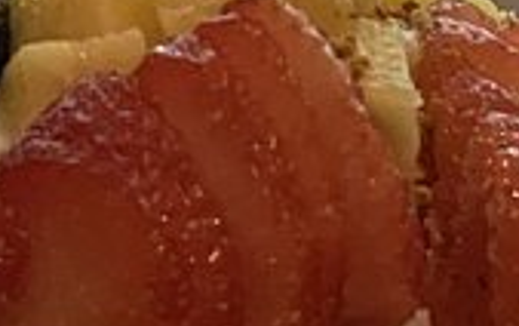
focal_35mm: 250
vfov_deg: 4.7
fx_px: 3540
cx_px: 129
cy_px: -1027
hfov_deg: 8.4
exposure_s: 1/78
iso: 40
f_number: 1.8
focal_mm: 4.25
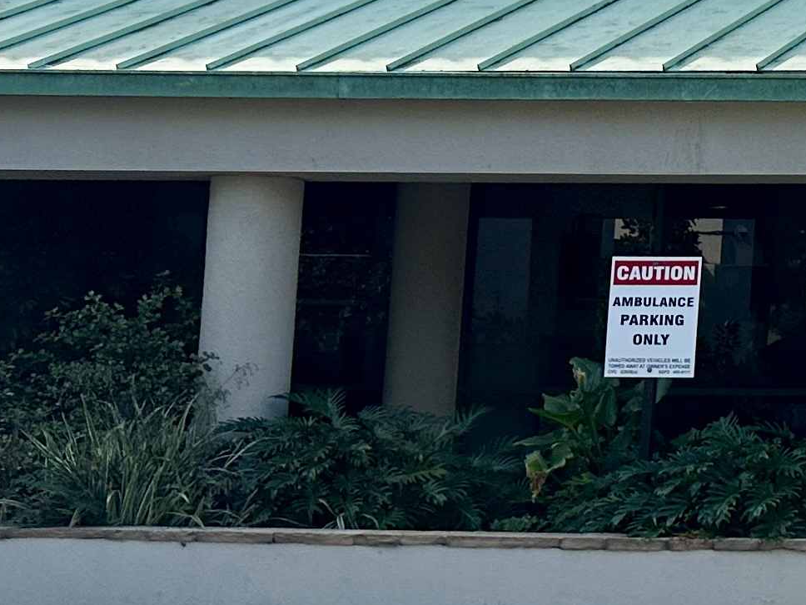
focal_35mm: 100
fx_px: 2328
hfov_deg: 16.1
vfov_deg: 14.6
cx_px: 1511
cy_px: 50
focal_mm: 6.86
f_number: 1.78
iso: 80
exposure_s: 1/3058
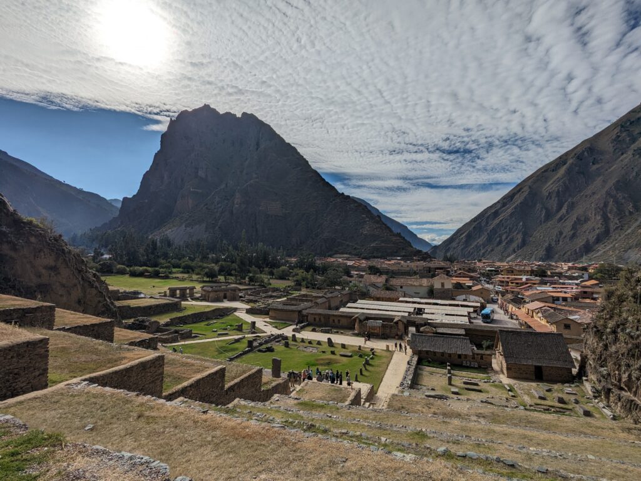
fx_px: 296
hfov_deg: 94.5
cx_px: 320
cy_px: 240
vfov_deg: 78.1
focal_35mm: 16
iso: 31
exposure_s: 1/7143
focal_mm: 2.35
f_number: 2.2
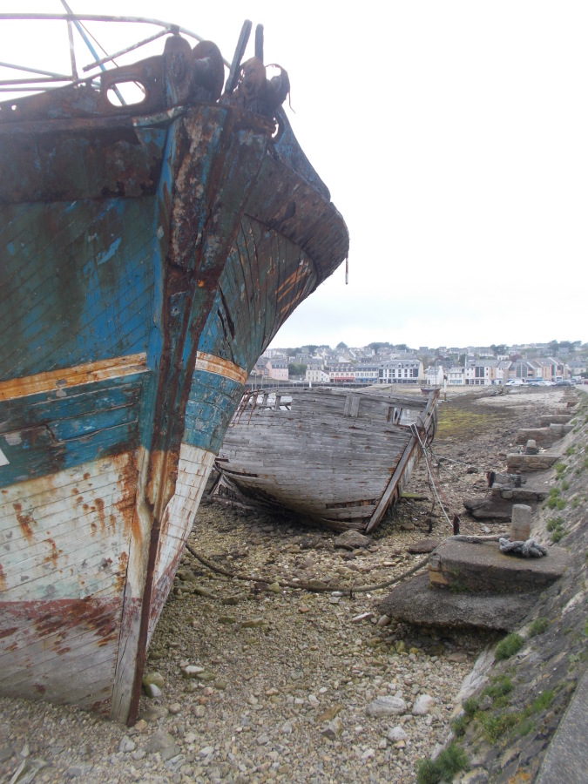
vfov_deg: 67.3
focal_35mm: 26
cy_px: 392
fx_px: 589
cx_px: 294
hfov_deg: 53.1
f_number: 8
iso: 80
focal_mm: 4.6
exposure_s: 1/100
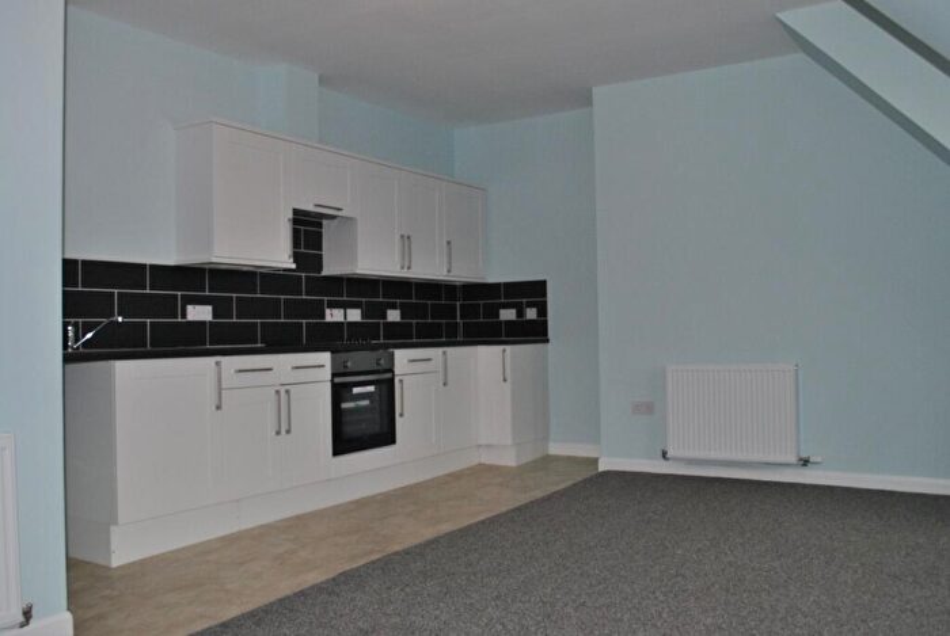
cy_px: 318
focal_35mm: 33
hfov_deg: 57.2
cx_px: 475
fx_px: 872
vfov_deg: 40.1
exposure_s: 1/60
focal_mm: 22
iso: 400
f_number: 8
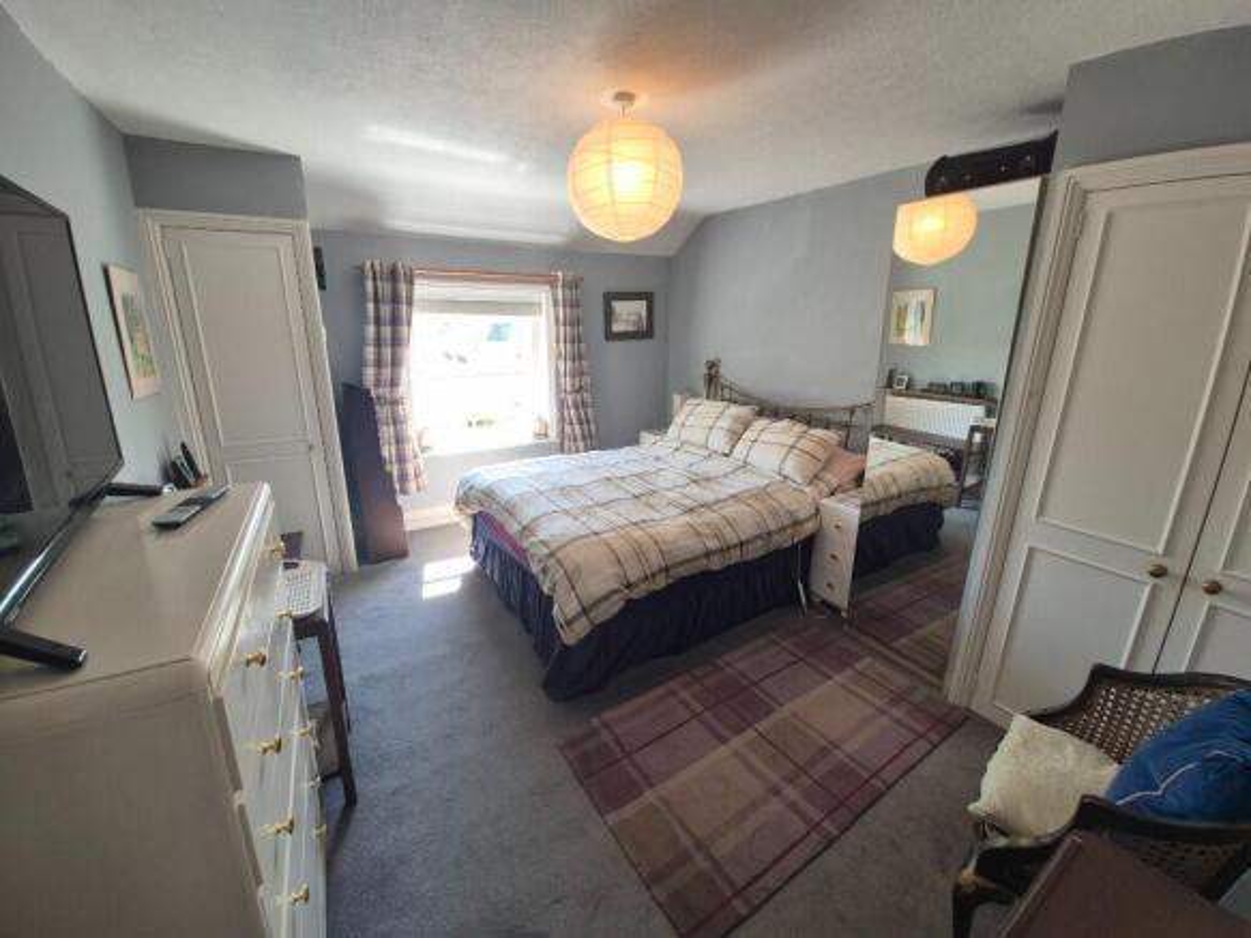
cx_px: 626
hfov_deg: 106.2
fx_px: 470
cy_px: 469
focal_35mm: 13
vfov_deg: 89.9
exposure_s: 1/50
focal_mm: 1.74
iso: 50
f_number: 2.2
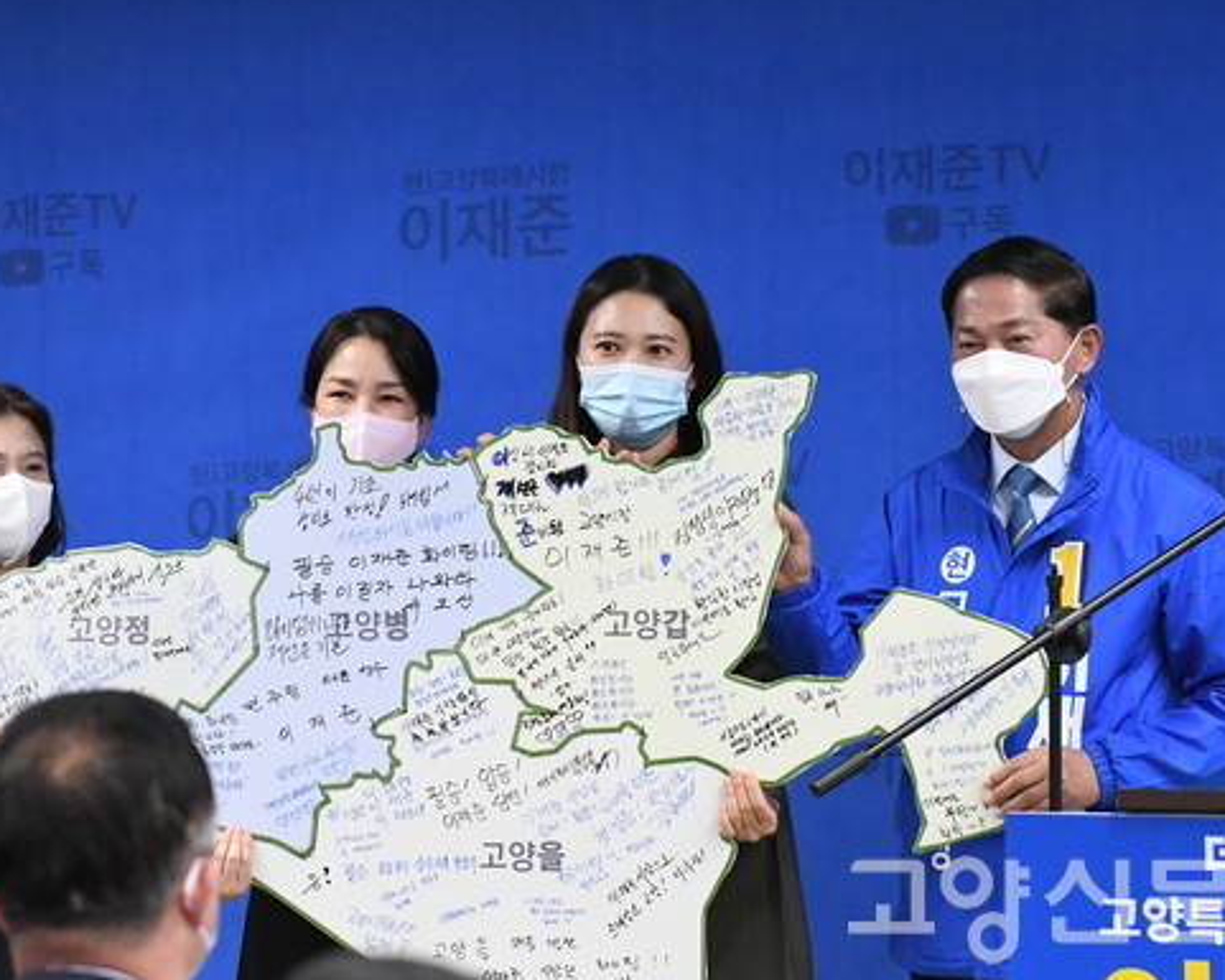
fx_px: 4460
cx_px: 504
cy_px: 494
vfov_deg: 12.5
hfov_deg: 15.6
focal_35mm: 123
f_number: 3.2
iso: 8000
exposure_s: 1/1250
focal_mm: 70
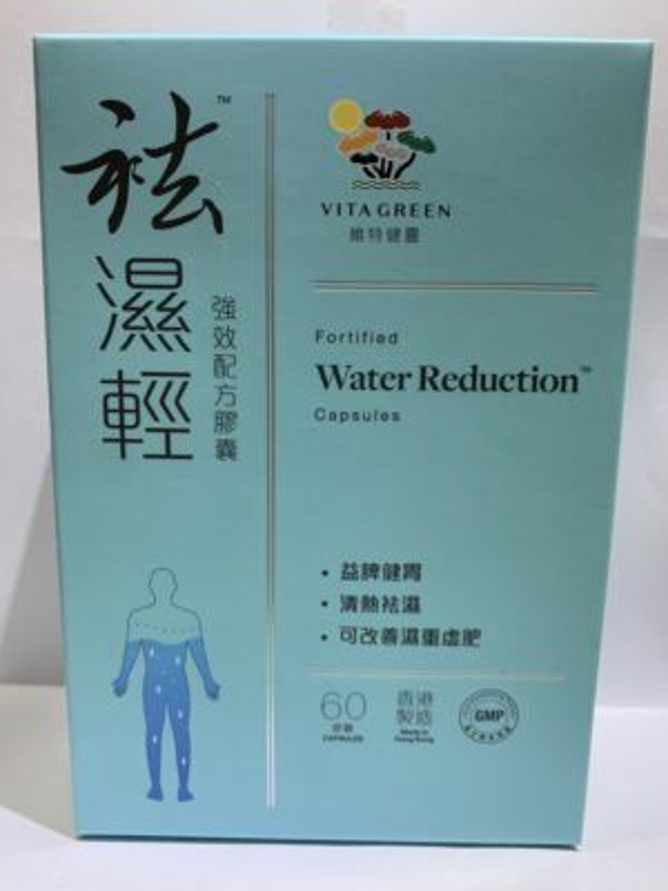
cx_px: 334
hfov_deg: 53.1
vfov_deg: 67.3
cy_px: 446
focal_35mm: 26
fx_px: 669
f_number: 1.8
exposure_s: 1/114
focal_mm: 4.25
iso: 100
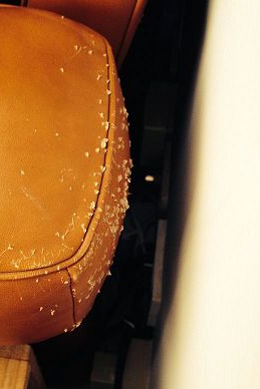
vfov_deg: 39.6
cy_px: 203
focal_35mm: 50
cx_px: 79
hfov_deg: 26.8
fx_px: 541
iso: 100
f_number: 2.4
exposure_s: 1/20
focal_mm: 4.28
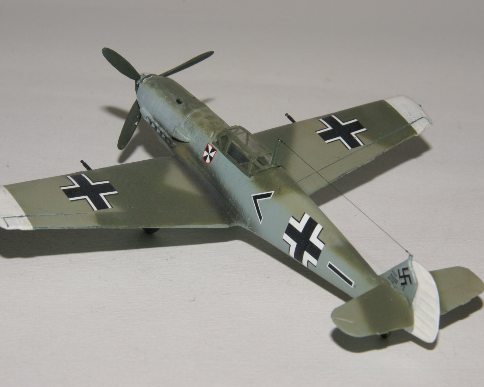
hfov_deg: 15.1
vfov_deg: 12.1
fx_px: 1827
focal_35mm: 128
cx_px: 229
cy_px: 193
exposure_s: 1/125
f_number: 22
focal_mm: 75
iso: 400
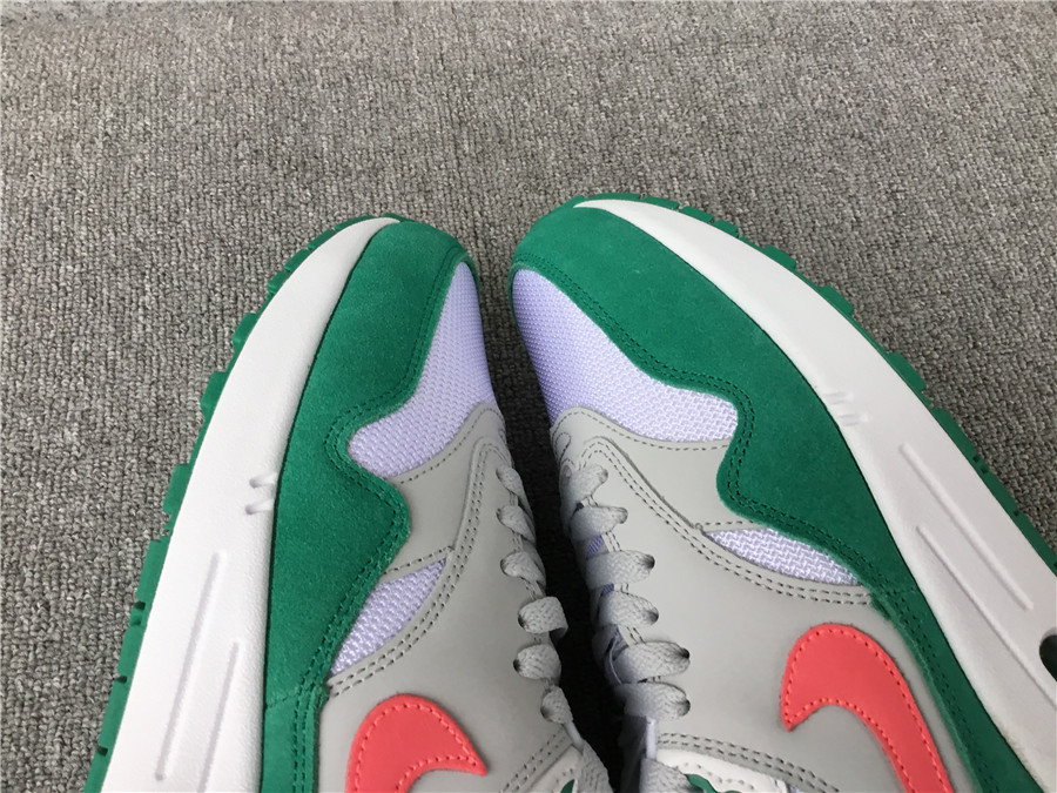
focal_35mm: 31
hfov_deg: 58.4
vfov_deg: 45.4
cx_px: 528
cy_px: 396
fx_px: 947
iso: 25
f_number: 2.4
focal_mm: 3.3
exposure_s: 1/33
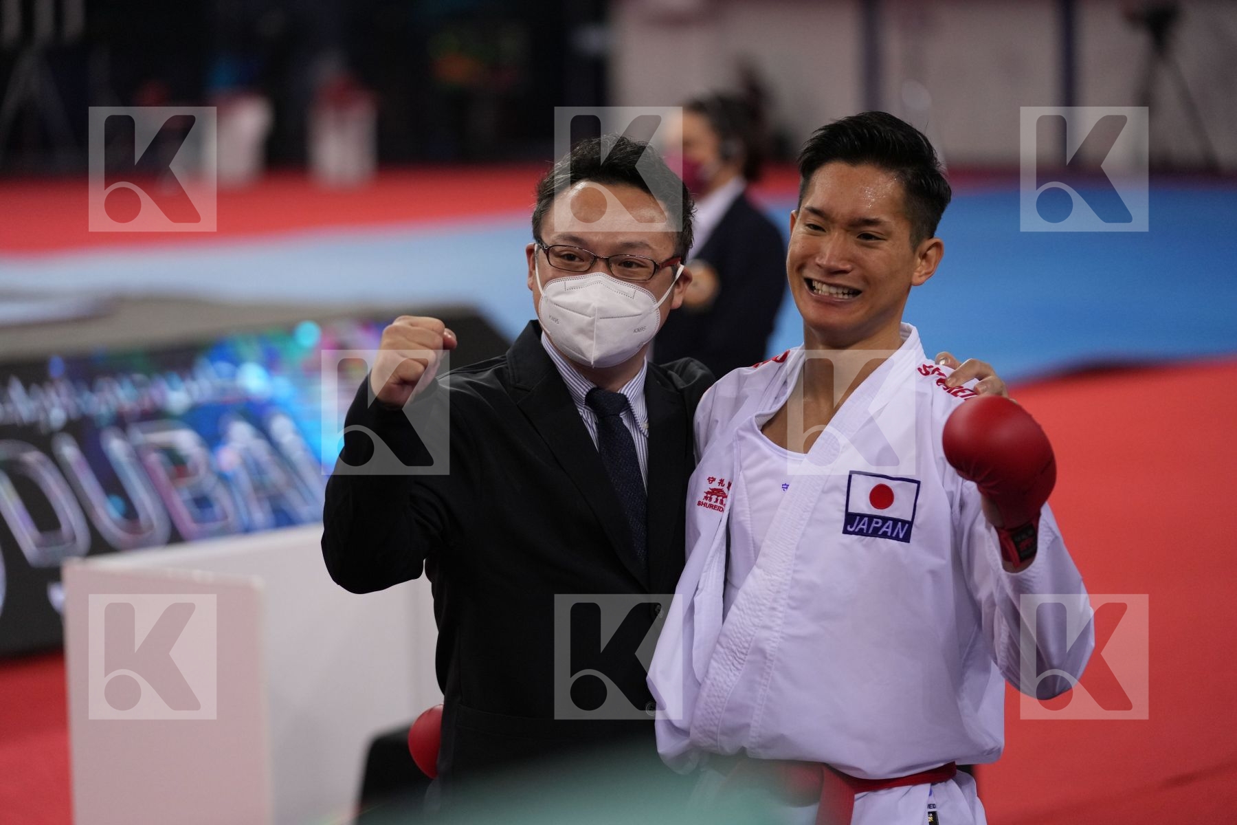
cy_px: 412
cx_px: 618
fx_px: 4398
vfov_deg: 10.7
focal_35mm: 128
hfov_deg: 16.0
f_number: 2.8
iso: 2500
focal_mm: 128
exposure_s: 1/1000
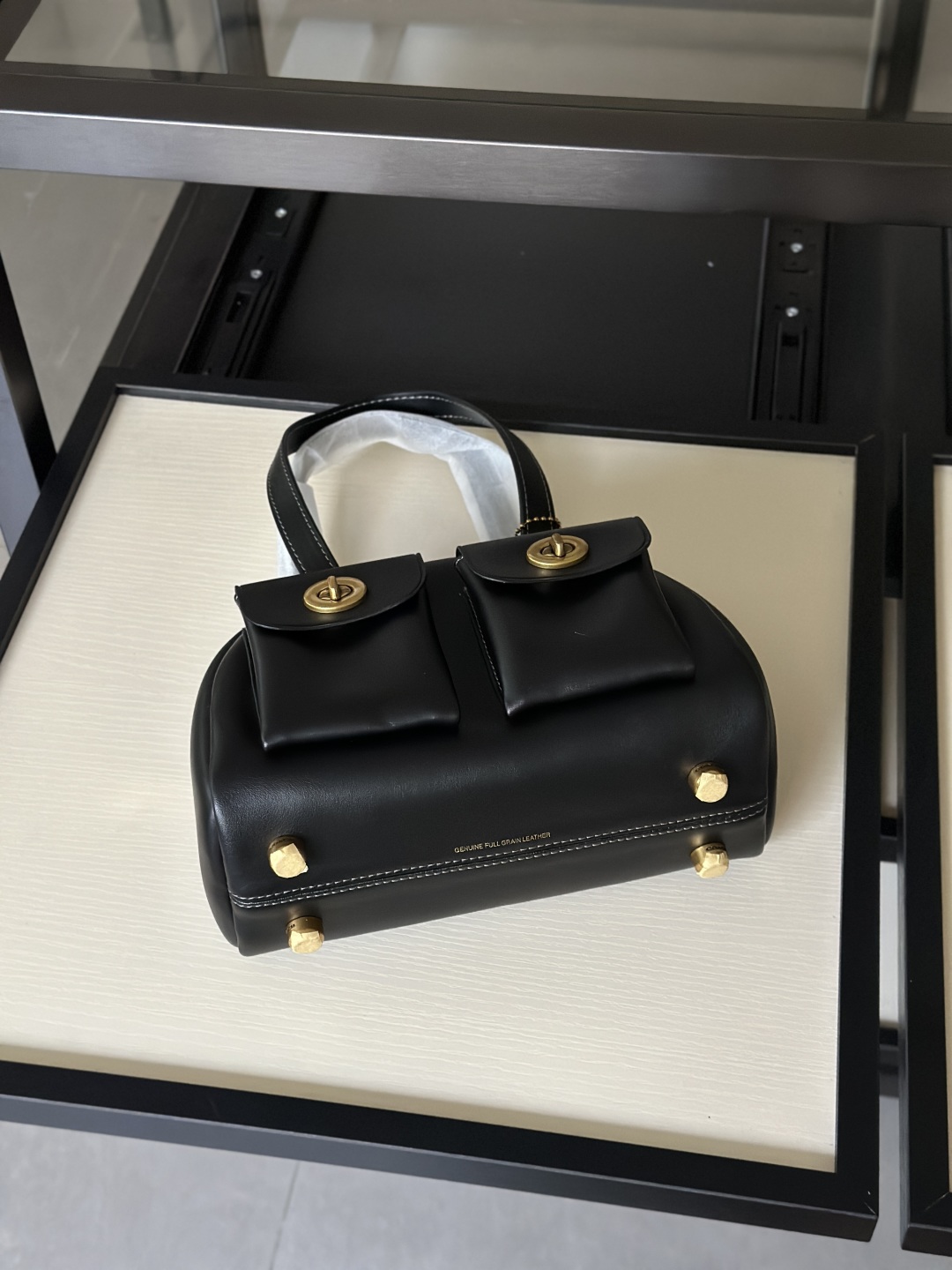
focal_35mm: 48
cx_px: 476
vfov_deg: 39.7
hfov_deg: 30.3
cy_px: 635
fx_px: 1760
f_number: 1.78
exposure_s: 1/60
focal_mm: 6.86
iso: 400
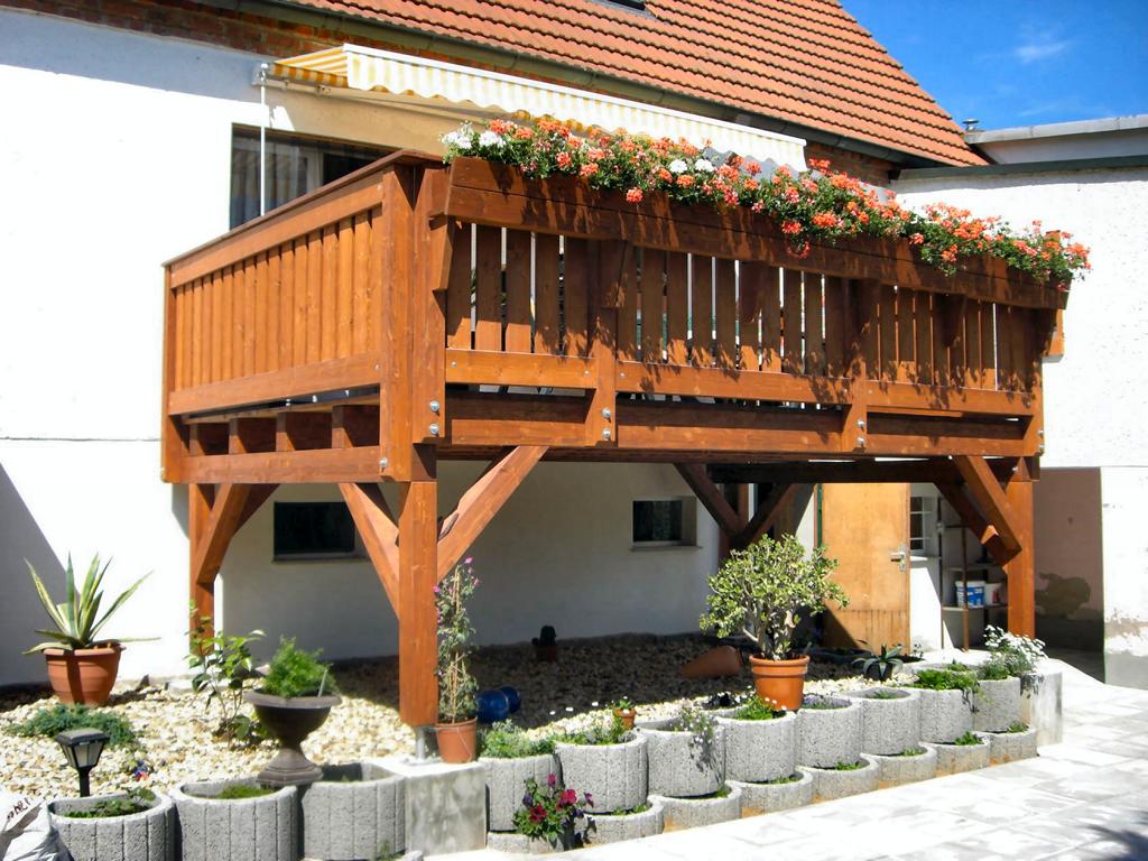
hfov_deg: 49.0
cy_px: 430
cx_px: 574
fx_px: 1260
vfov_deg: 37.7
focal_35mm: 38
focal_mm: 6.2
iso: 64
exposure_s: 1/800
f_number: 2.7
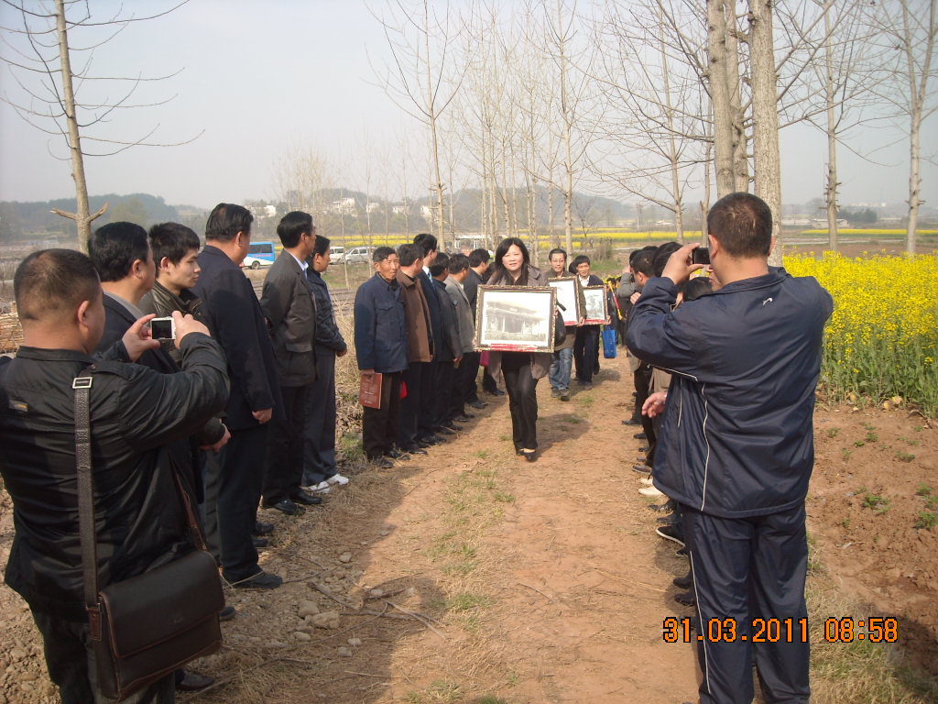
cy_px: 352
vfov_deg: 40.7
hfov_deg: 52.6
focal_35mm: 35
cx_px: 469
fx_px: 948
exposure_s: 1/161
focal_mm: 5.7
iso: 64
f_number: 5.6
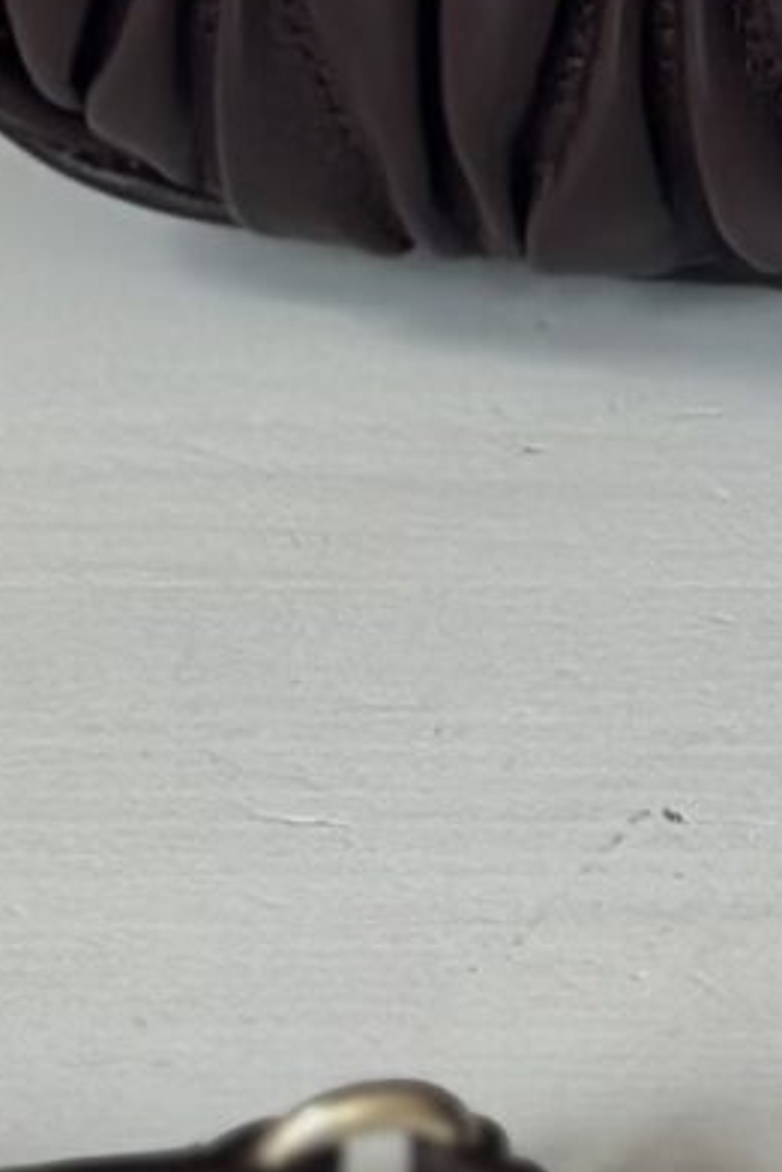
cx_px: 1369
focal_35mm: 327
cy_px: -1286
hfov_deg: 4.2
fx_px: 10644
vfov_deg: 6.1
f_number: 1.78
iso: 80
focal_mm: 6.86
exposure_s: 1/121
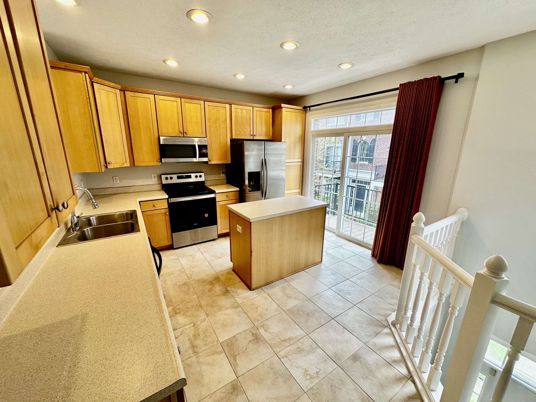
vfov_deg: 85.7
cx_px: 268
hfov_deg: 102.1
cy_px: 201
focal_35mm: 14
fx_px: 217
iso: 64
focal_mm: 2.22
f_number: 2.2
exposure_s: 1/120
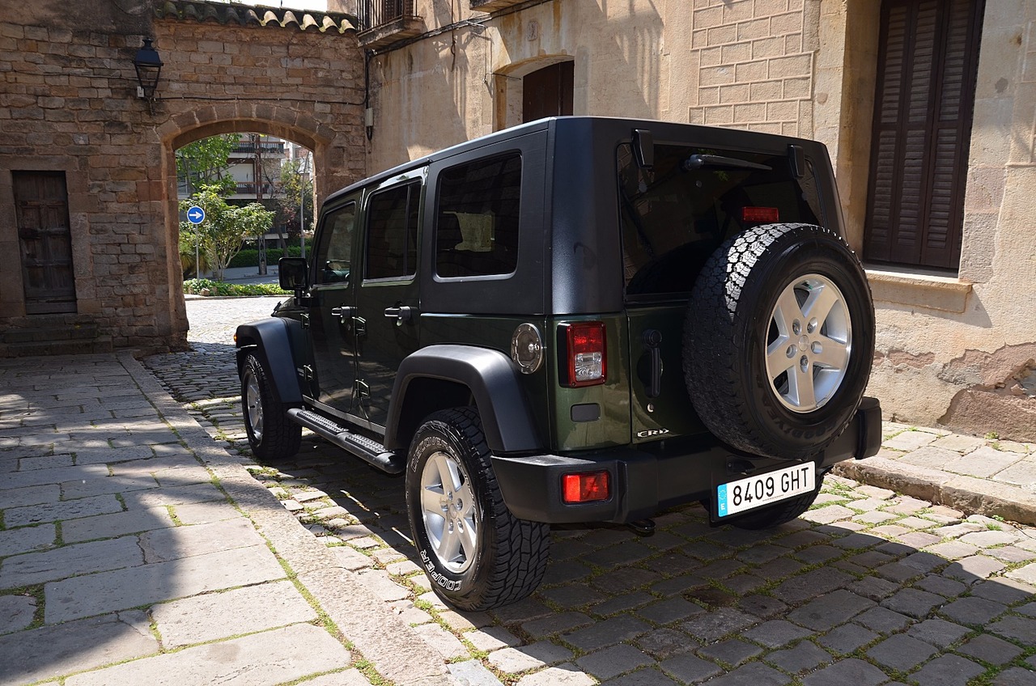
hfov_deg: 67.5
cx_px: 518
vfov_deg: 47.7
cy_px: 343
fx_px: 775
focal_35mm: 27
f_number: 6.3
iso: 100
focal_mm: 18
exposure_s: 1/200
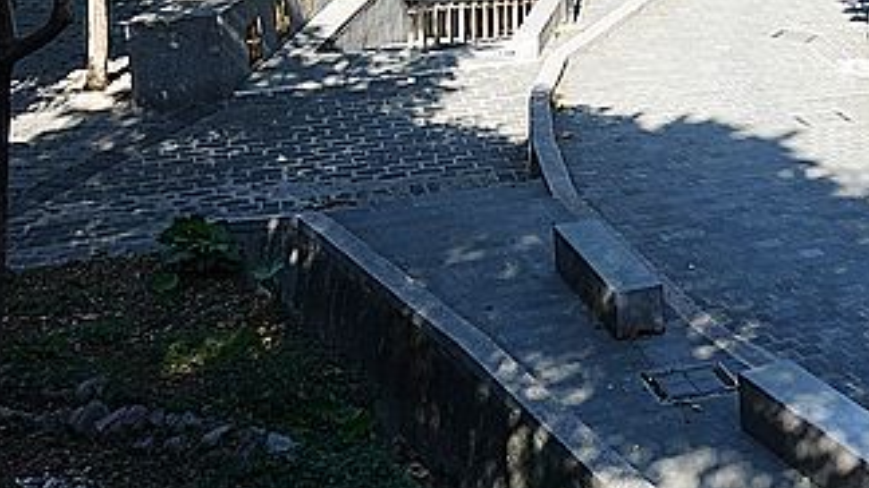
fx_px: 1728
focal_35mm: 75
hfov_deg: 27.2
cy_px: -42
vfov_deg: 15.7
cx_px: 797
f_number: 4
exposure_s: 1/250
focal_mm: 10.7
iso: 100
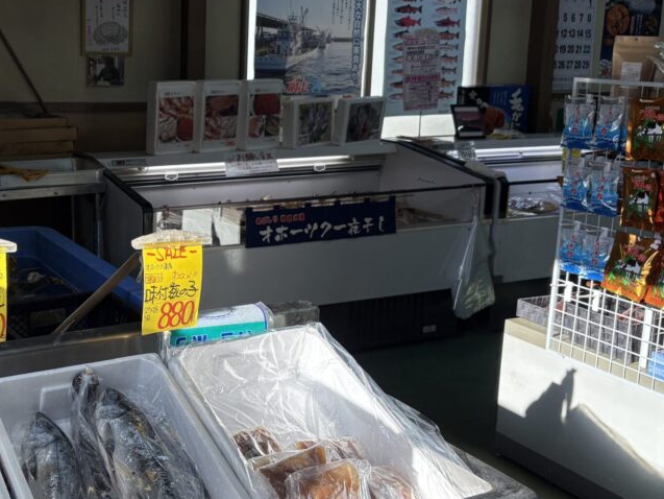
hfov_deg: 38.1
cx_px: 187
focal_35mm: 49
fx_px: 940
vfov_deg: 29.6
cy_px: 211
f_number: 1.6
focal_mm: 5.96
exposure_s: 1/782
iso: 50
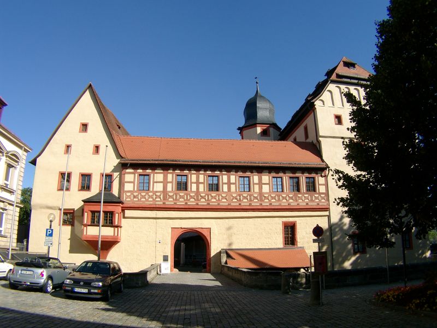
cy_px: 164
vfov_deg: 38.7
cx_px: 218
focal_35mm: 37
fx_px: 467
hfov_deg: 50.1
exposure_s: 1/714
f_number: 4
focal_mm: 7.69
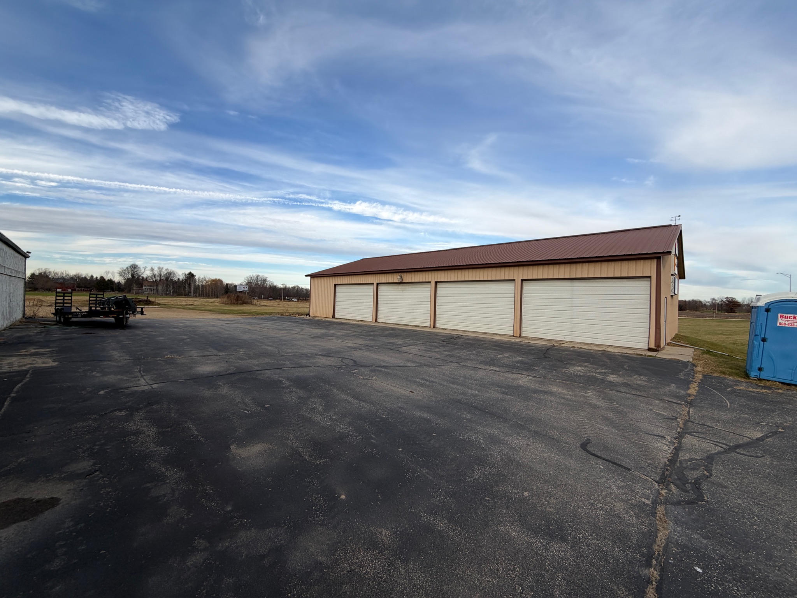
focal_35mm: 14
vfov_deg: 85.7
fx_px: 322
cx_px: 398
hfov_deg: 102.1
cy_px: 299
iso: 40
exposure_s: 1/726
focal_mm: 2.22
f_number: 2.2
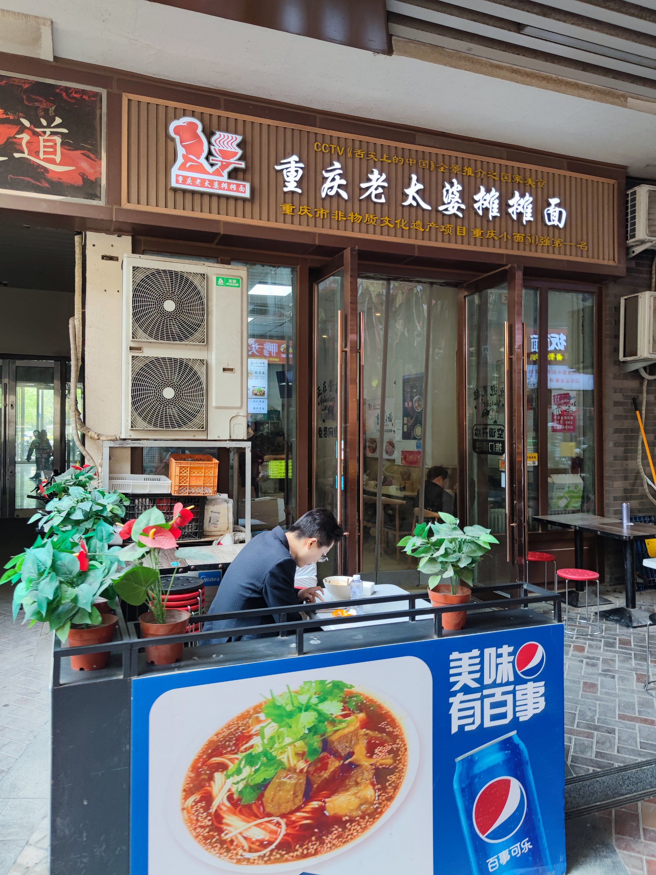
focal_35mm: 25
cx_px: 328
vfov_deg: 69.4
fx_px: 632
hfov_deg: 54.9
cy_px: 438
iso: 50
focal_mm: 6.78
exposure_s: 1/111
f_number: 1.85
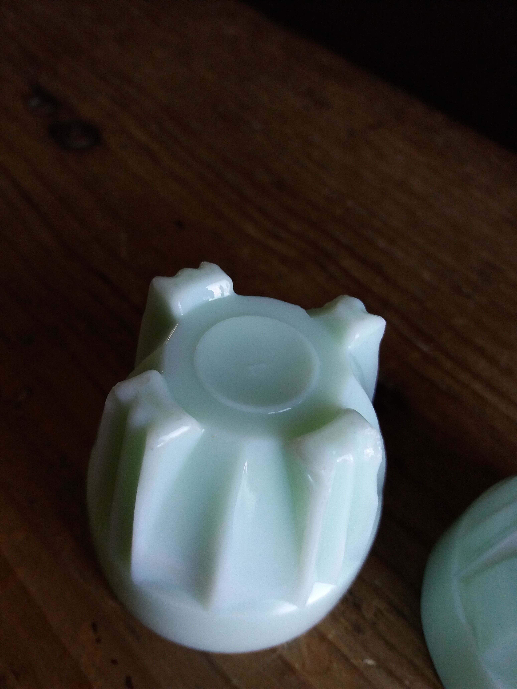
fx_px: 558
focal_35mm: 28
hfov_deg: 49.7
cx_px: 258
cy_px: 344
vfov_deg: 63.4
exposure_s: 1/120
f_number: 1.9
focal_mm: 3.7
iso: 125
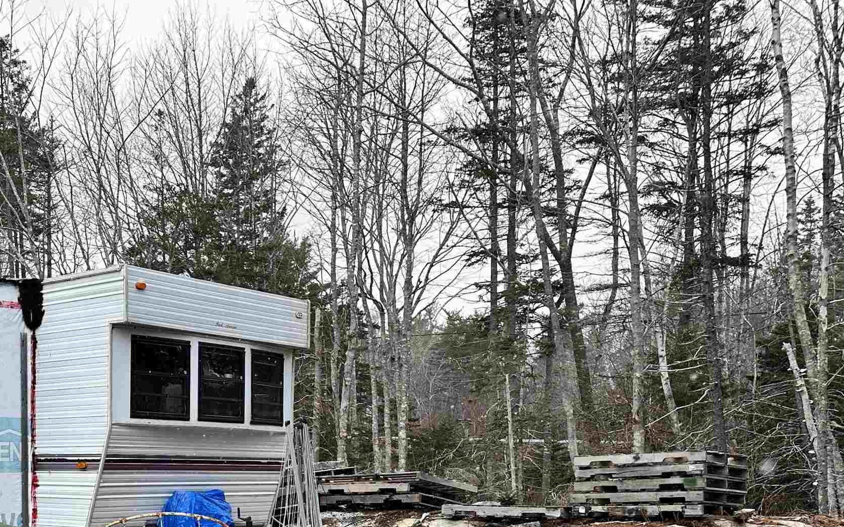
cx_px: 161
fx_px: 1081
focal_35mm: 47
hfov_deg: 40.8
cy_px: 494
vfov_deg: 26.3
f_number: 1.78
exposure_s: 1/999
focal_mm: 6.86
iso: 80
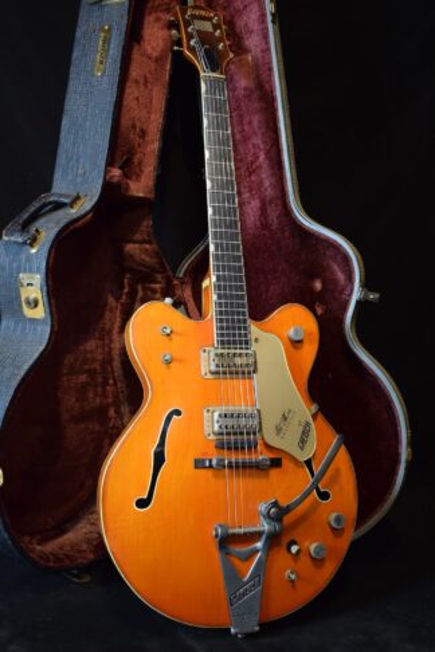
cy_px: 326
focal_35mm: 38
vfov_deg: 51.3
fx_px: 680
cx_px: 218
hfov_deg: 35.5
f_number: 4
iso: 1600
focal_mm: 25
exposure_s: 1/30
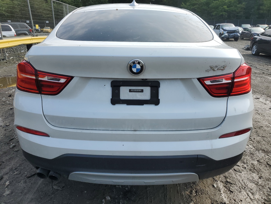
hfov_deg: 67.3
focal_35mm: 26
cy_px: 102
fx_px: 204
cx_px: 136
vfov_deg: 53.1
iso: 50
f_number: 1.5
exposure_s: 1/2000
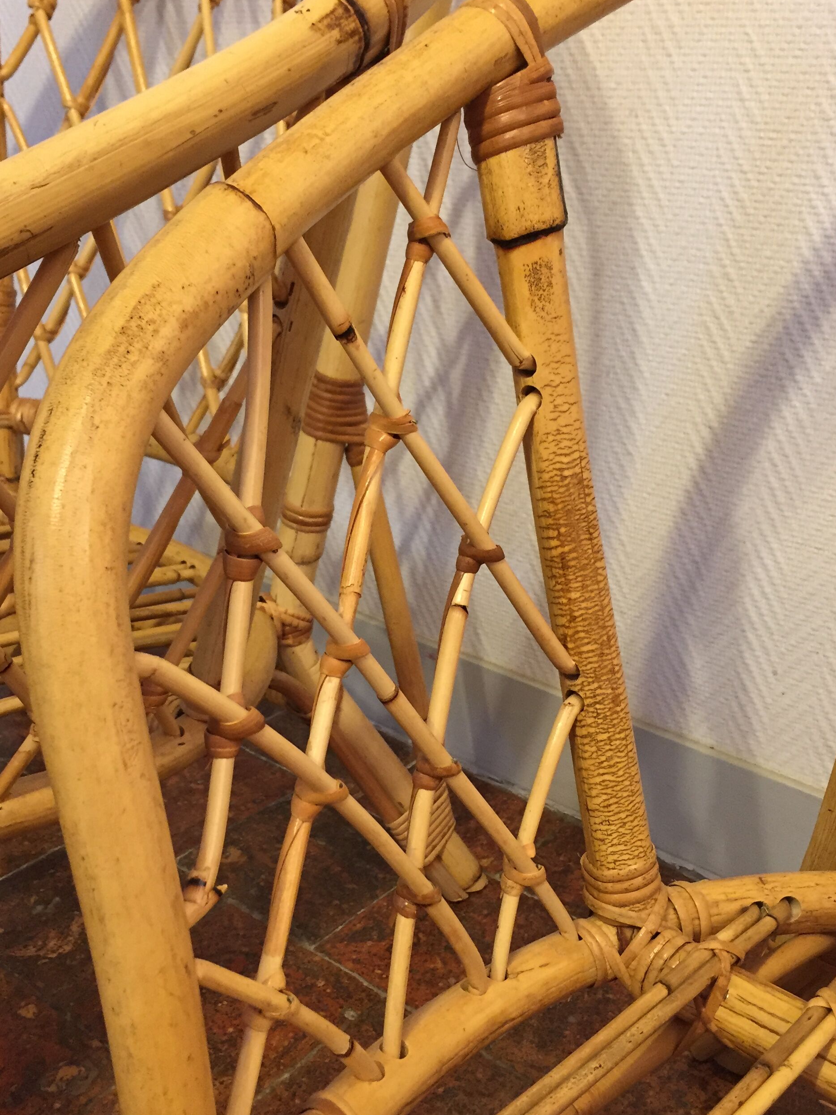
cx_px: 405
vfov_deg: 48.9
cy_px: 598
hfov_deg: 37.7
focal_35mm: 38
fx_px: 1224
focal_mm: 4.15
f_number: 2.2
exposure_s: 1/33
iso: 200
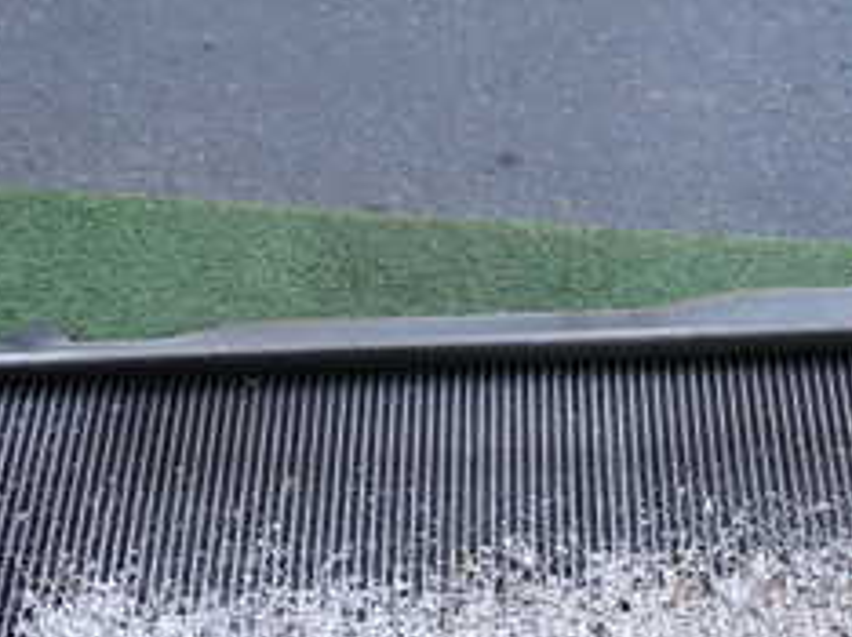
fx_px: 1893
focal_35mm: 77
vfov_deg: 18.5
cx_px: 655
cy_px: 670
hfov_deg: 25.0
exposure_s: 1/125
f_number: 2.3
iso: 160
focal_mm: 5.4
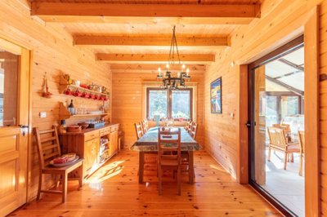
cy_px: 108
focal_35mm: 14
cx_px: 164
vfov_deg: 81.1
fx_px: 127
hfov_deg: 104.3
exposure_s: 1/50
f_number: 4
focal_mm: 14
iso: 100
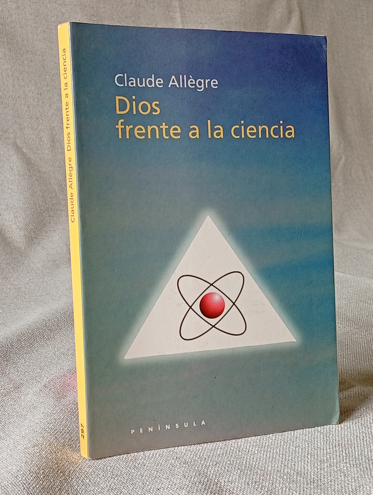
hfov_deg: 27.1
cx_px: 186
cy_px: 248
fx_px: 774
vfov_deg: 35.5
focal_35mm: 54
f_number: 1.8
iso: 278
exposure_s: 1/33.3
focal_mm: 3.98
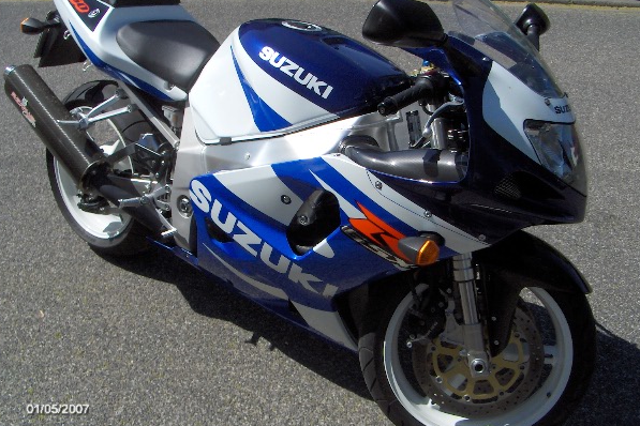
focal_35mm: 39
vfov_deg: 34.2
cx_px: 327
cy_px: 207
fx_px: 693
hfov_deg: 49.6
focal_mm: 5.8
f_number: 4.3
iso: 100
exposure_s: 1/870
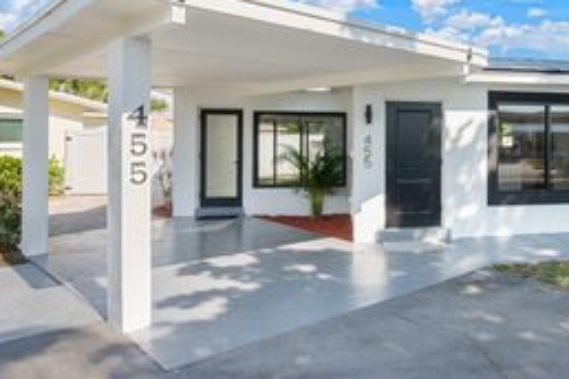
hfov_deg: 55.8
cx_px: 459
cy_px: 138
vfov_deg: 42.0
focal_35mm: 31
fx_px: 490
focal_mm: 16
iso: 160
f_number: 11
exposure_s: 1/50
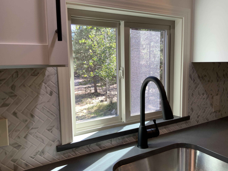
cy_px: 86
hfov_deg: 61.7
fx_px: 191
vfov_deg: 48.2
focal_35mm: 29
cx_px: 114
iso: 32
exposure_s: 1/120
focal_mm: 3
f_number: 1.8
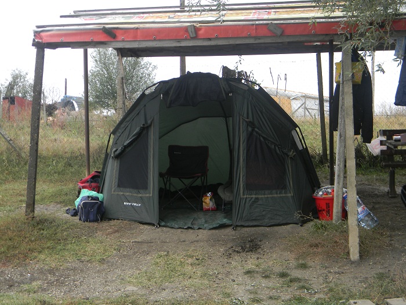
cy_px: 152
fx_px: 657
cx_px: 203
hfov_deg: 34.3
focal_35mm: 56
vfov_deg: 26.1
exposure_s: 1/131
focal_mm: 10.1
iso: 80
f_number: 4.1
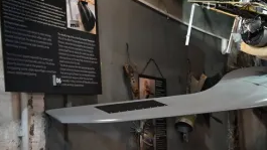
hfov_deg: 24.4
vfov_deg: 16.4
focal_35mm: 72
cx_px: 376
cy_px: 148
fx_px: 510
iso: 1250
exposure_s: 1/125
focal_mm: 24
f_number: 4
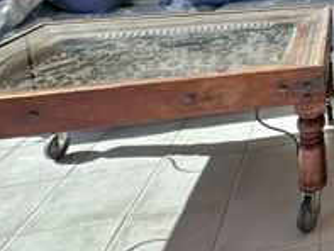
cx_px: 474
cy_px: -71
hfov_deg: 28.3
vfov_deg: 25.3
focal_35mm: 50
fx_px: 483
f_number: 2.2
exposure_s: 1/298
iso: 40
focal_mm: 2.22
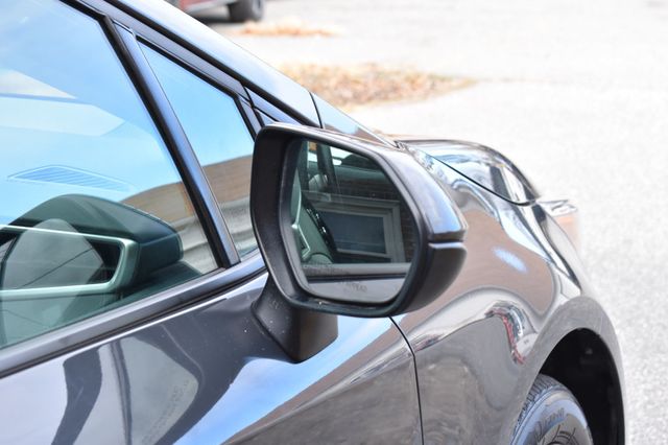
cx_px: 334
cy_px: 222
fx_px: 1530
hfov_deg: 24.6
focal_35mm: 82
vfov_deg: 16.5
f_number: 7.1
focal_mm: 55
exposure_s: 1/125
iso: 400
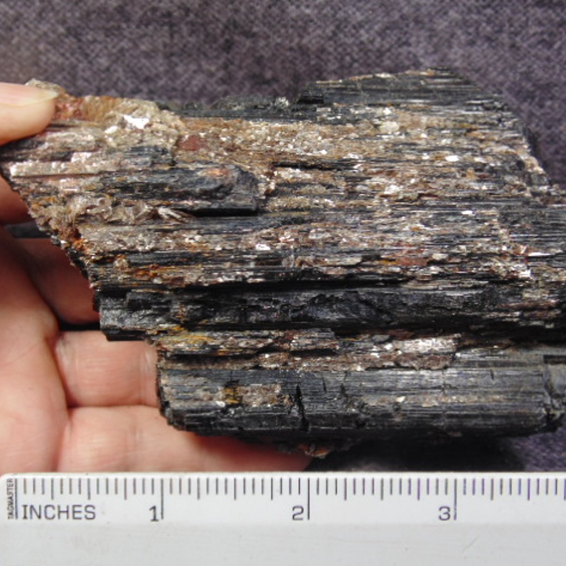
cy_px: 281
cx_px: 284
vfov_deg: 34.7
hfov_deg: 34.7
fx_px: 906
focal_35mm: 49
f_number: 3.6
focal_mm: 7.4
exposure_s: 1/40
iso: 80
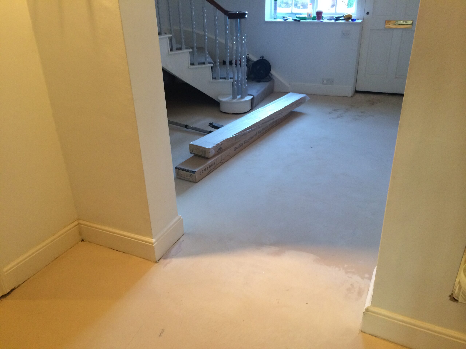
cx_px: 233
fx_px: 404
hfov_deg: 60.0
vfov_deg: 46.8
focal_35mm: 30
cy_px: 174
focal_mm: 4.12
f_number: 2.2
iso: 250
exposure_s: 1/33
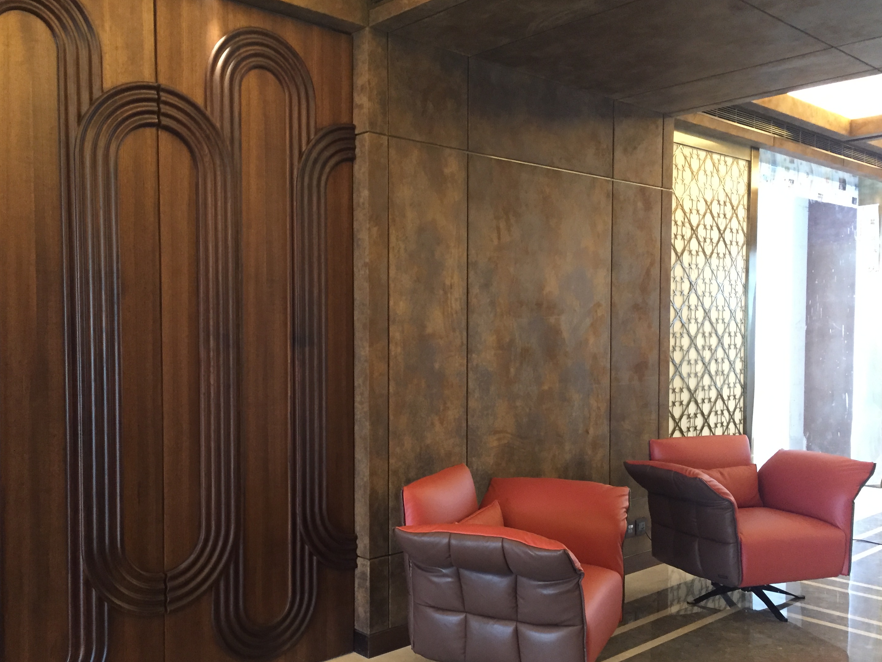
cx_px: 398
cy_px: 371
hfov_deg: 55.3
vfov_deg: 42.9
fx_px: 841
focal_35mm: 33
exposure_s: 1/20
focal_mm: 4.15
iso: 250
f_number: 2.2
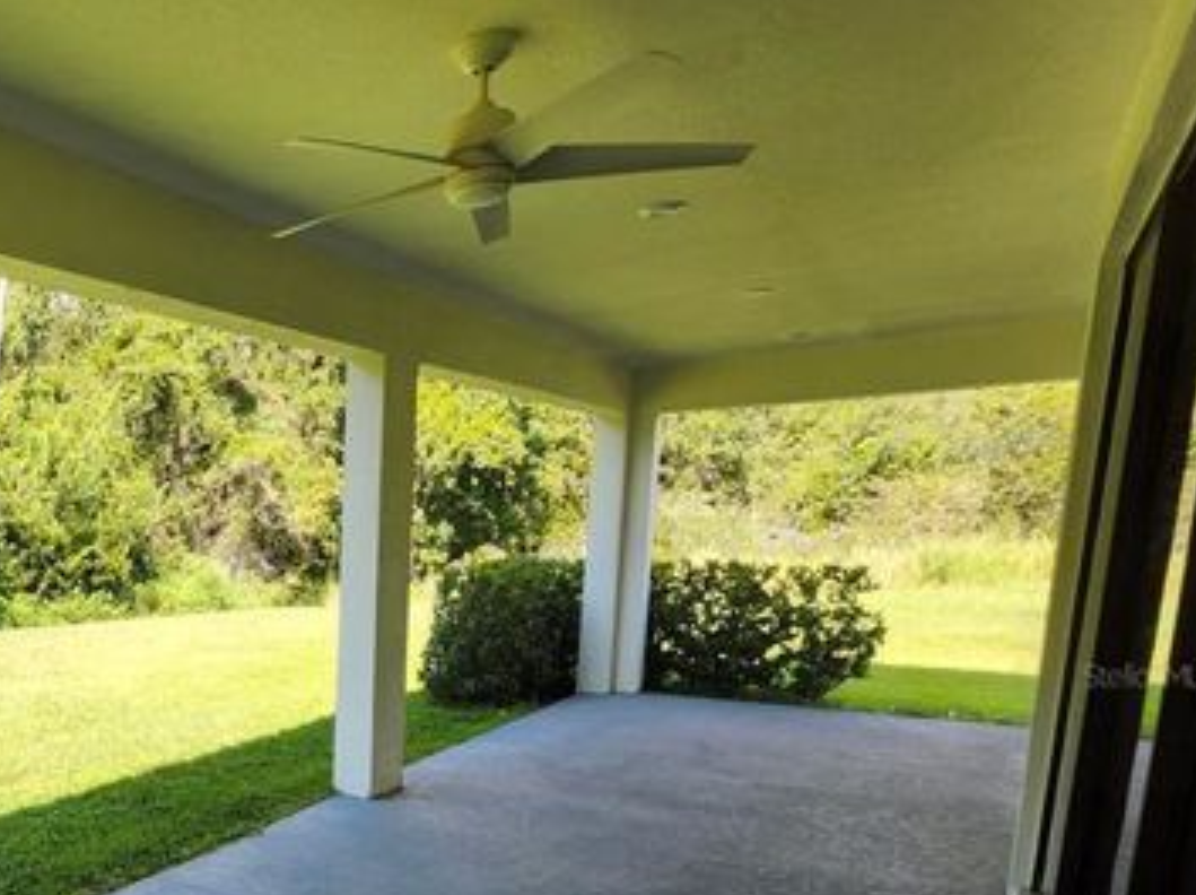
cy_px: 675
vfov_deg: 50.7
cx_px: 29
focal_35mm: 26
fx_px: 897
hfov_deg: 54.3
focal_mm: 1.74
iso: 40
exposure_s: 1/323
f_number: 2.2
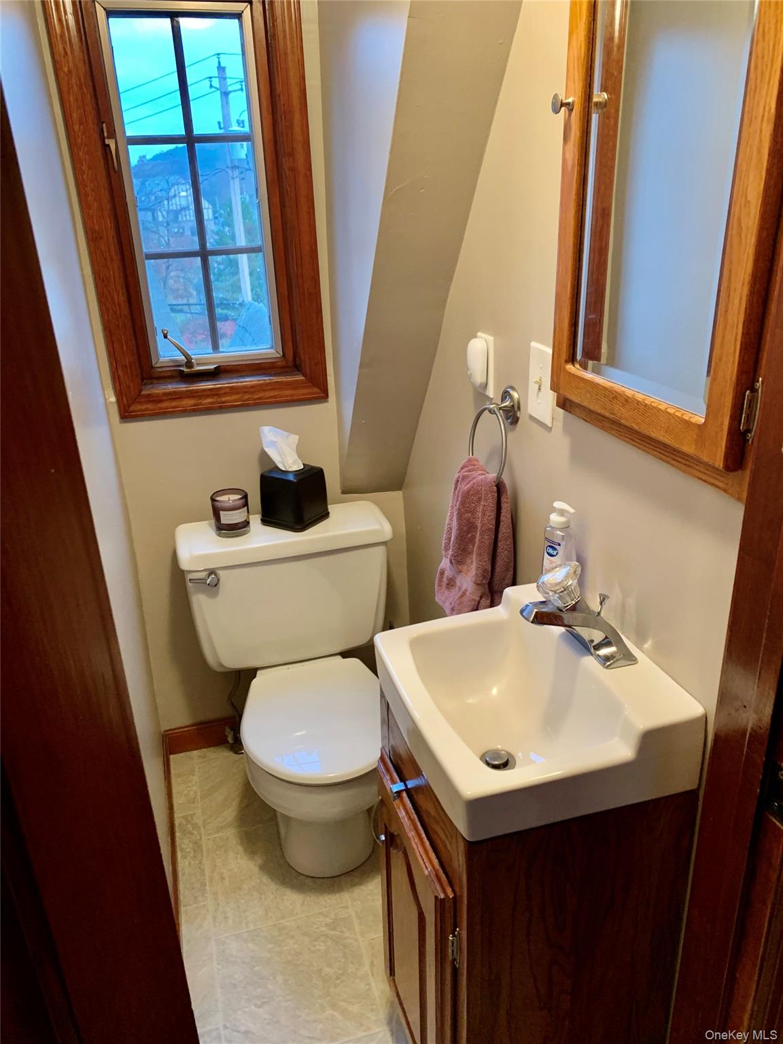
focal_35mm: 26
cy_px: 522
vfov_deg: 67.3
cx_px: 392
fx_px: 784
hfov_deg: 53.1
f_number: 1.8
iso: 250
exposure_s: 1/40
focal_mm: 4.25
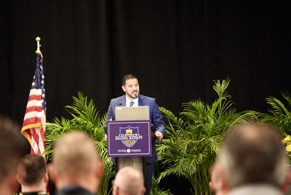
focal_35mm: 135
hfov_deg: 15.2
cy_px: 98
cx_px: 146
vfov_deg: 10.2
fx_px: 1092
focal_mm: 135
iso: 16000
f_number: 2.8
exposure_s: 1/250
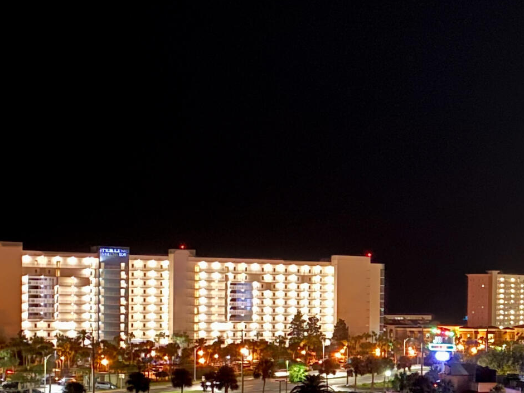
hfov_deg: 21.9
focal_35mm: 83
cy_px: 342
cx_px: 621
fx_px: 1256
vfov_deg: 17.6
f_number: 1.8
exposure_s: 1/4
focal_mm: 4.25
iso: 640
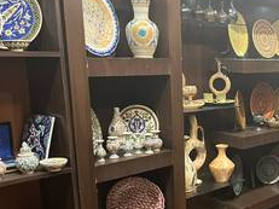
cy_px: 162
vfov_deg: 26.6
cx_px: 272
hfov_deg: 32.9
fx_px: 435
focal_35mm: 54
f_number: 1.6
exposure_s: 1/50
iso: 250
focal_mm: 5.1
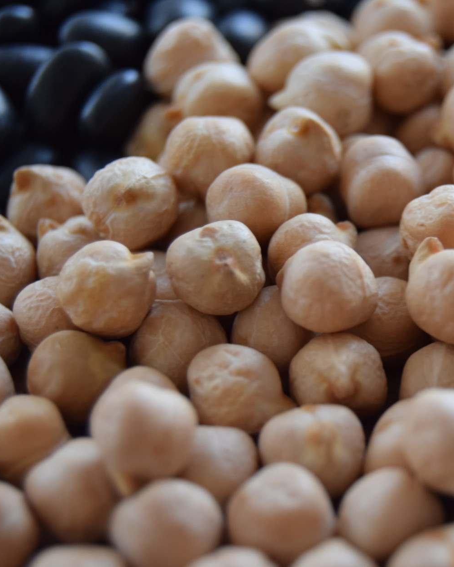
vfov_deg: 16.5
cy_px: 284
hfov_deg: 13.1
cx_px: 418
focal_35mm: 117
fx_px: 1960
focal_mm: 55
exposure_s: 1/80
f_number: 5.6
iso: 400
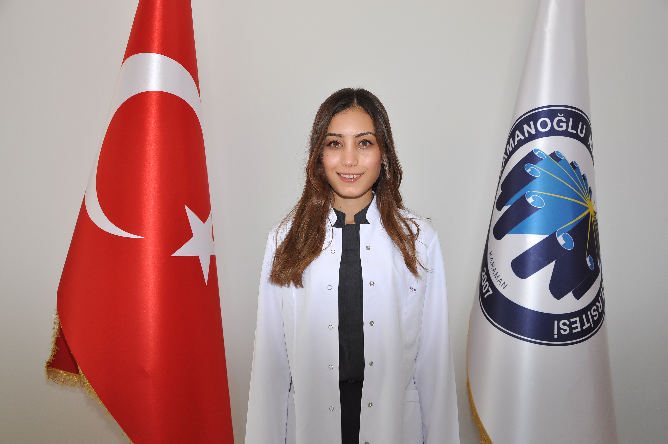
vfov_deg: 29.8
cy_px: 222
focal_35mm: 45
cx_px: 334
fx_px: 834
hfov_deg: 43.7
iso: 200
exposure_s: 1/80
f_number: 5.6
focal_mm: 30
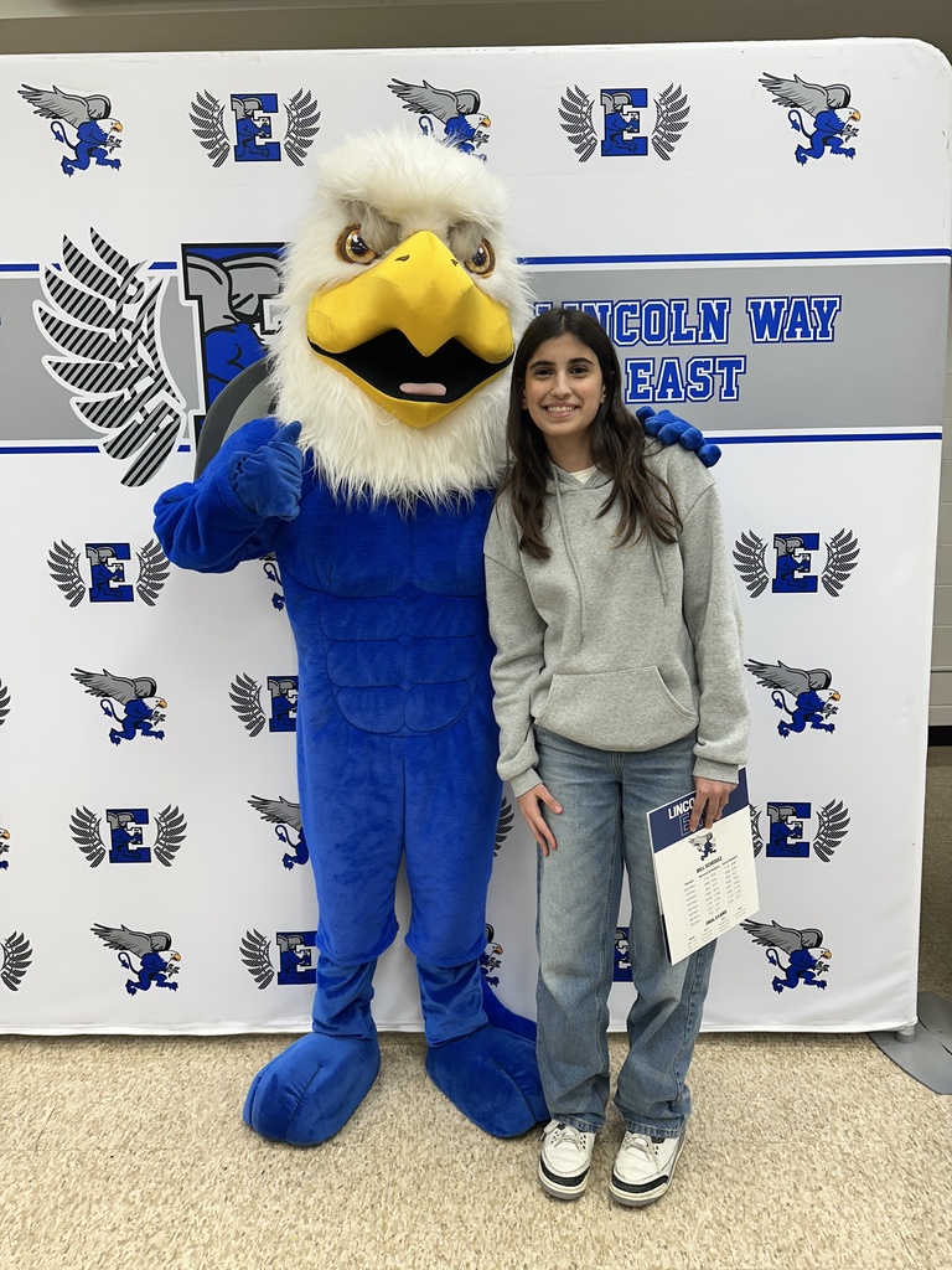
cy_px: 635
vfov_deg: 71.6
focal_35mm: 24
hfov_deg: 56.8
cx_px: 476
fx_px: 880
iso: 125
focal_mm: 6.86
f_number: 1.78
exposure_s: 1/120
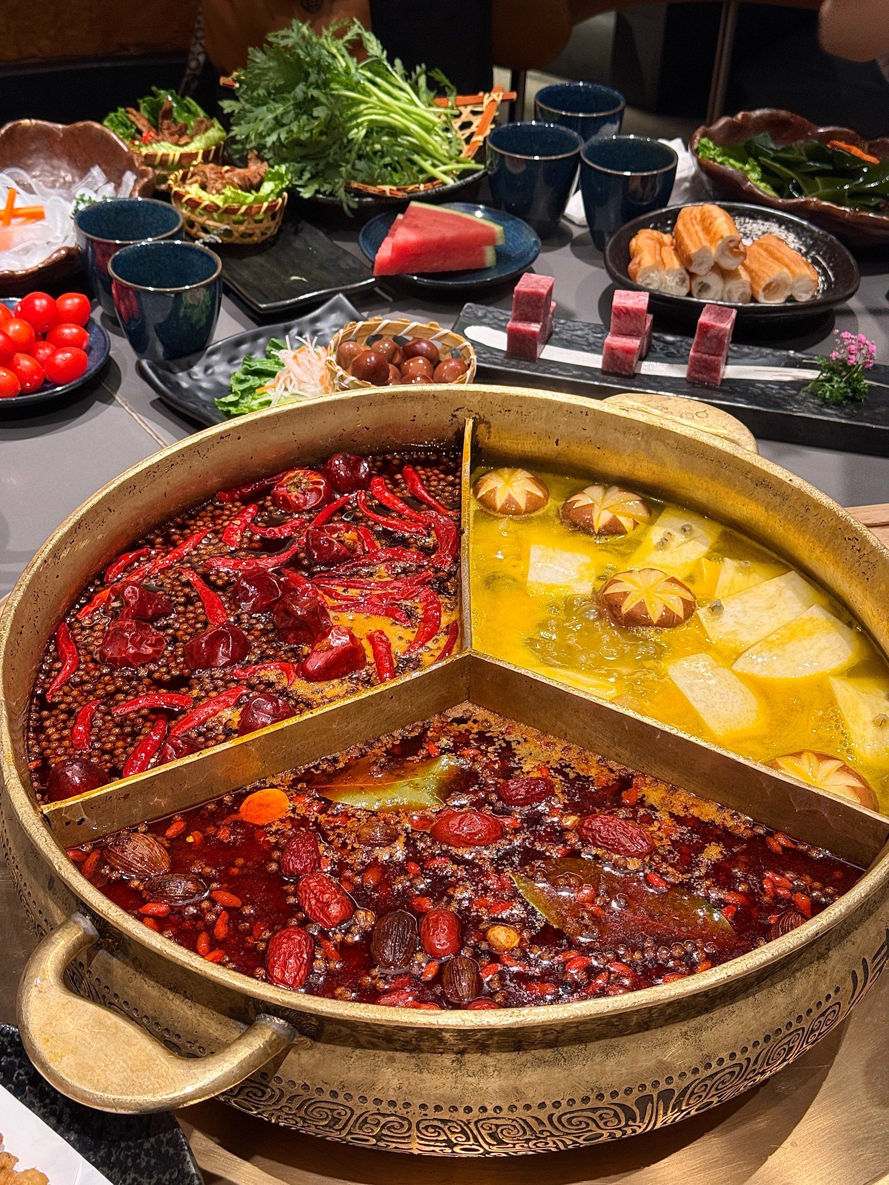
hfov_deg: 30.3
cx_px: 444
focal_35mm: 48
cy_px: 592
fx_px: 1643
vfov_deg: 39.7
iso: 80
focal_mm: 6.76
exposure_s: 1/50
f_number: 1.78
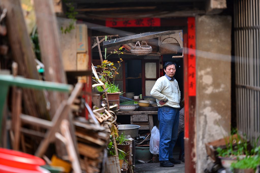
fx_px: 1048
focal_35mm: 145
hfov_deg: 14.1
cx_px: 130
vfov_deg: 9.5
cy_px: 86
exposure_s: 1/40
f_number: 2.8
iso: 100
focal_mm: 145
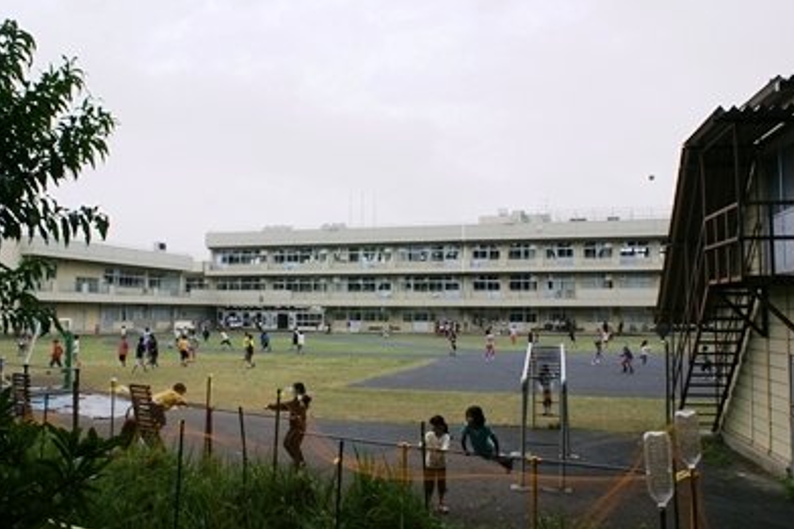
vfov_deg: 42.3
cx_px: 350
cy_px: 249
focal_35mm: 31
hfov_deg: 60.1
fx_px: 683
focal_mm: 18
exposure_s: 1/160
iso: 100
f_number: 10
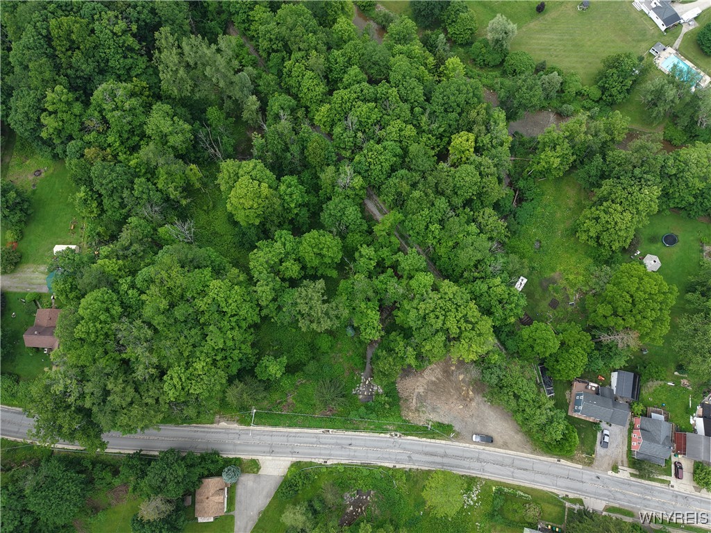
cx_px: 356
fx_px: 493
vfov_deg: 56.8
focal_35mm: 24
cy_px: 266
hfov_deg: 71.6
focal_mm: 8.67
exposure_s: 1/800
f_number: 1.8
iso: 100
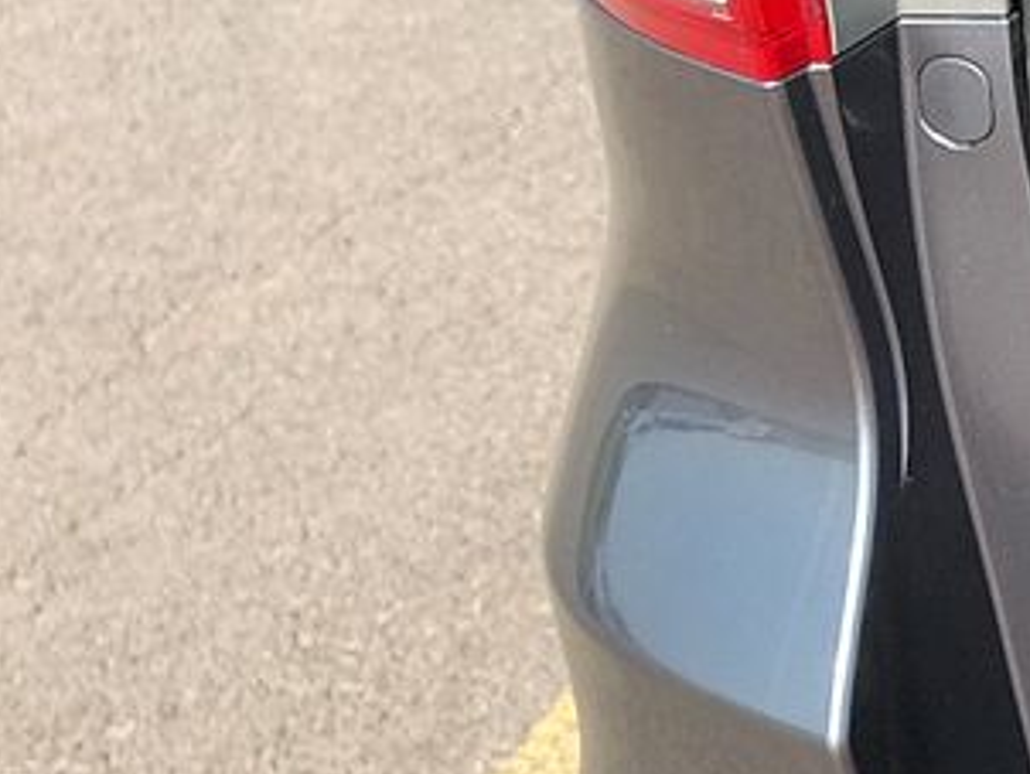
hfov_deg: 11.7
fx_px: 3782
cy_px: -249
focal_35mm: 127
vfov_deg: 11.4
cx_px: 2701
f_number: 1.8
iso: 50
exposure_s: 1/302
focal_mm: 6.7
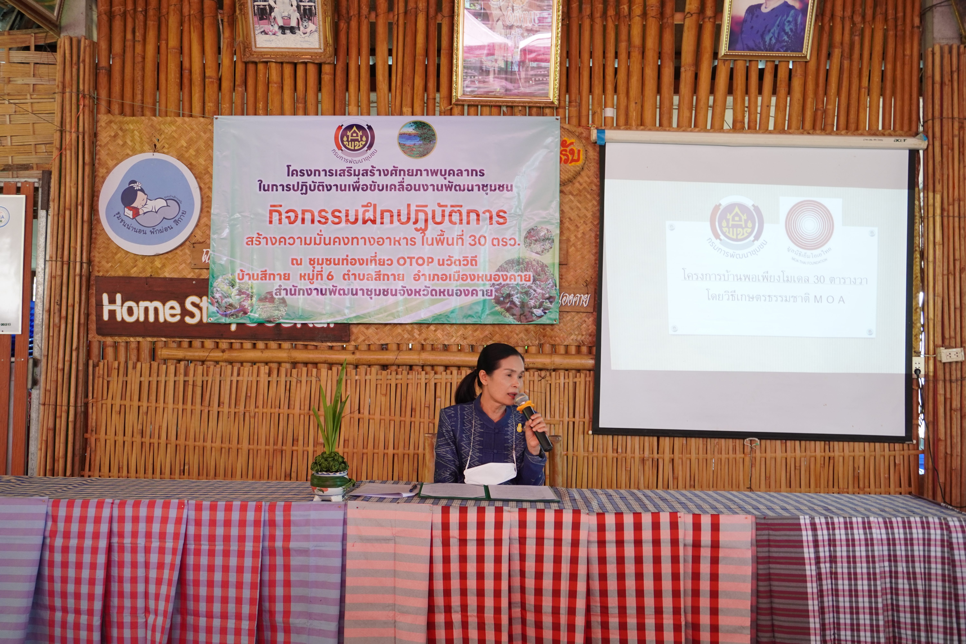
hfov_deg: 55.1
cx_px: 483
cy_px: 322
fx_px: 926
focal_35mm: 34
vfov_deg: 38.4
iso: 400
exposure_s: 1/30
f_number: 5
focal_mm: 23
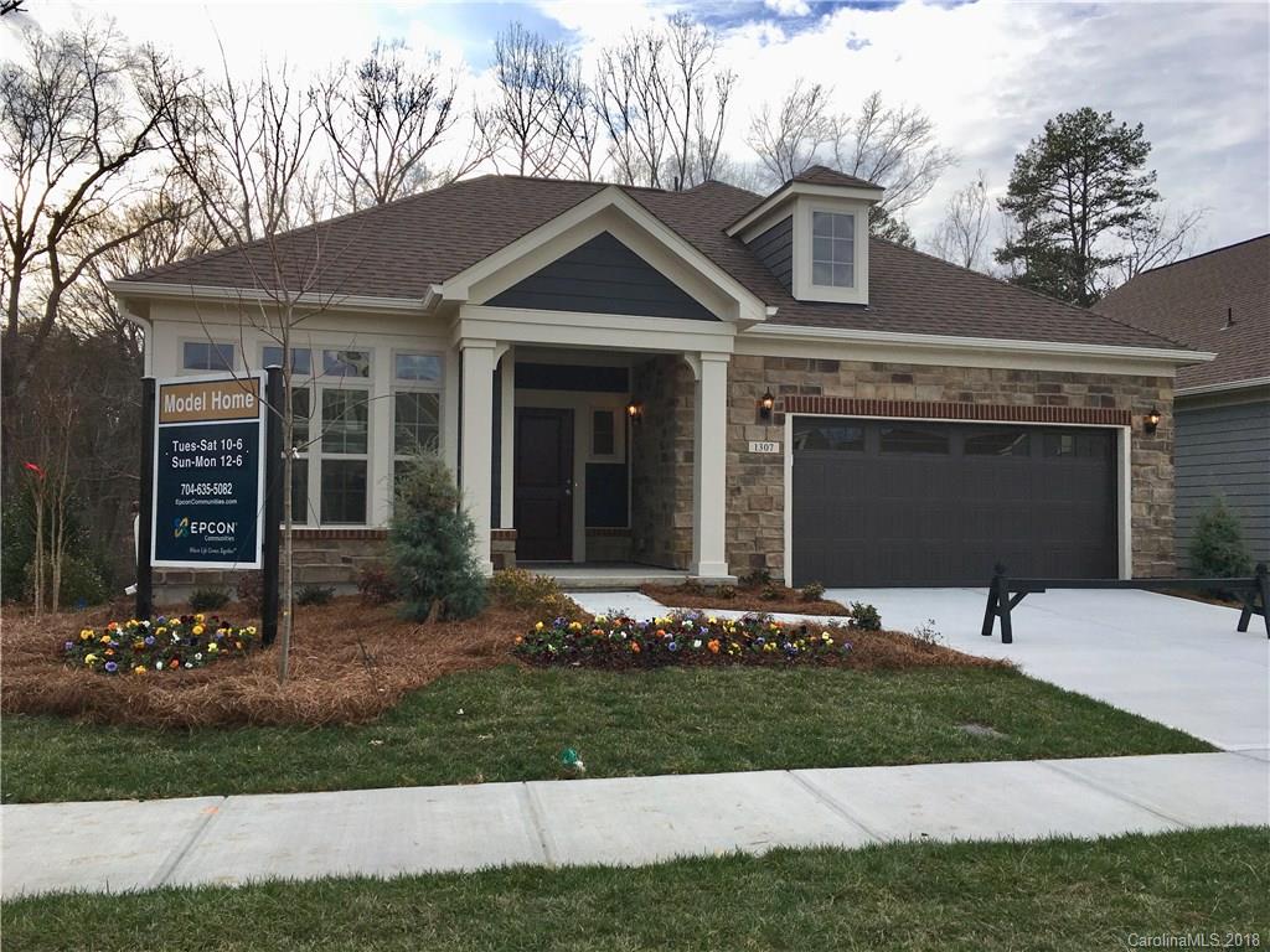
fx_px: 1064
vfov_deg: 48.2
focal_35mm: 29
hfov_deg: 61.7
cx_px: 635
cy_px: 476
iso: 25
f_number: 2.2
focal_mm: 4.15
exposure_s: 1/827
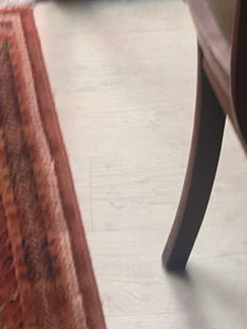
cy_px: -392
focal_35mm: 191
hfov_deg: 7.7
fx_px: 1817
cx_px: 262
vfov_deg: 9.5
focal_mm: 4.15
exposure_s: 1/33
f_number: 2.2
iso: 25
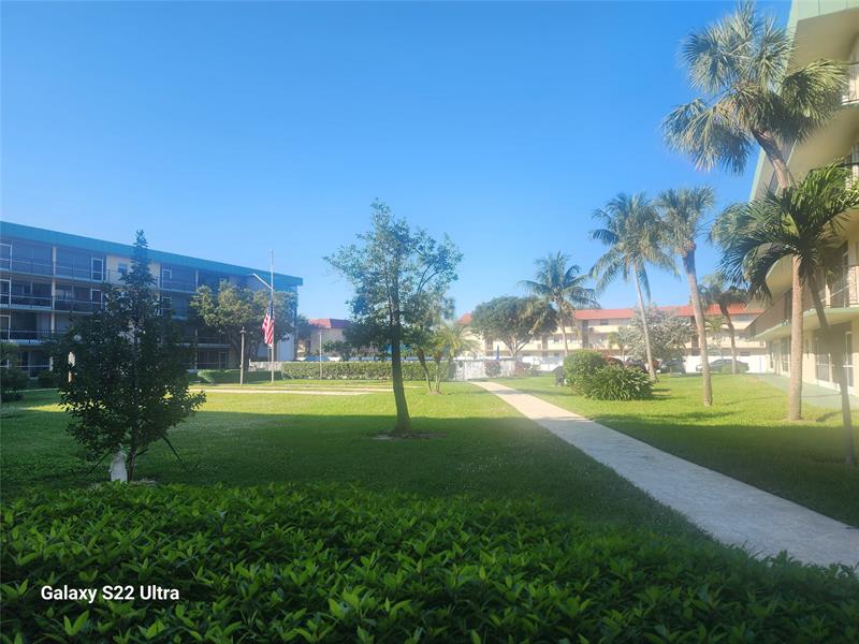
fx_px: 571
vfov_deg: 58.9
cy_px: 322
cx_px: 430
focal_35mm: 23
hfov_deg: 73.9
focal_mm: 6.4
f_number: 1.8
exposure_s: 1/551
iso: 12
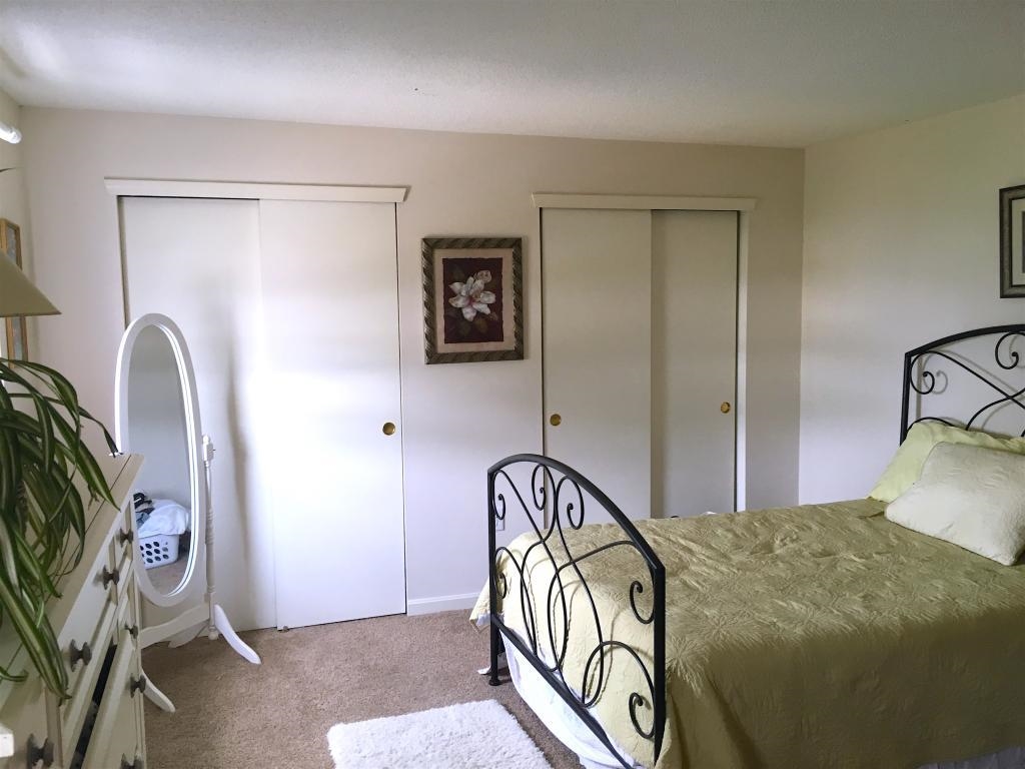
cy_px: 384
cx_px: 512
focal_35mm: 29
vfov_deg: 48.2
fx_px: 859
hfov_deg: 61.7
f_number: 2.2
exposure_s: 1/33
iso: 100
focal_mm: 4.15
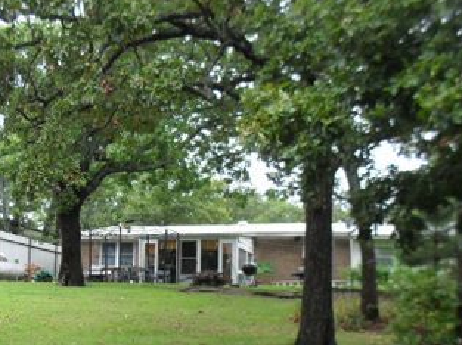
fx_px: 747
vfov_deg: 25.7
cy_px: 269
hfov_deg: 34.3
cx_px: 190
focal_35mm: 56
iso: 100
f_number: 3.2
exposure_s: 1/250
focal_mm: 6.3
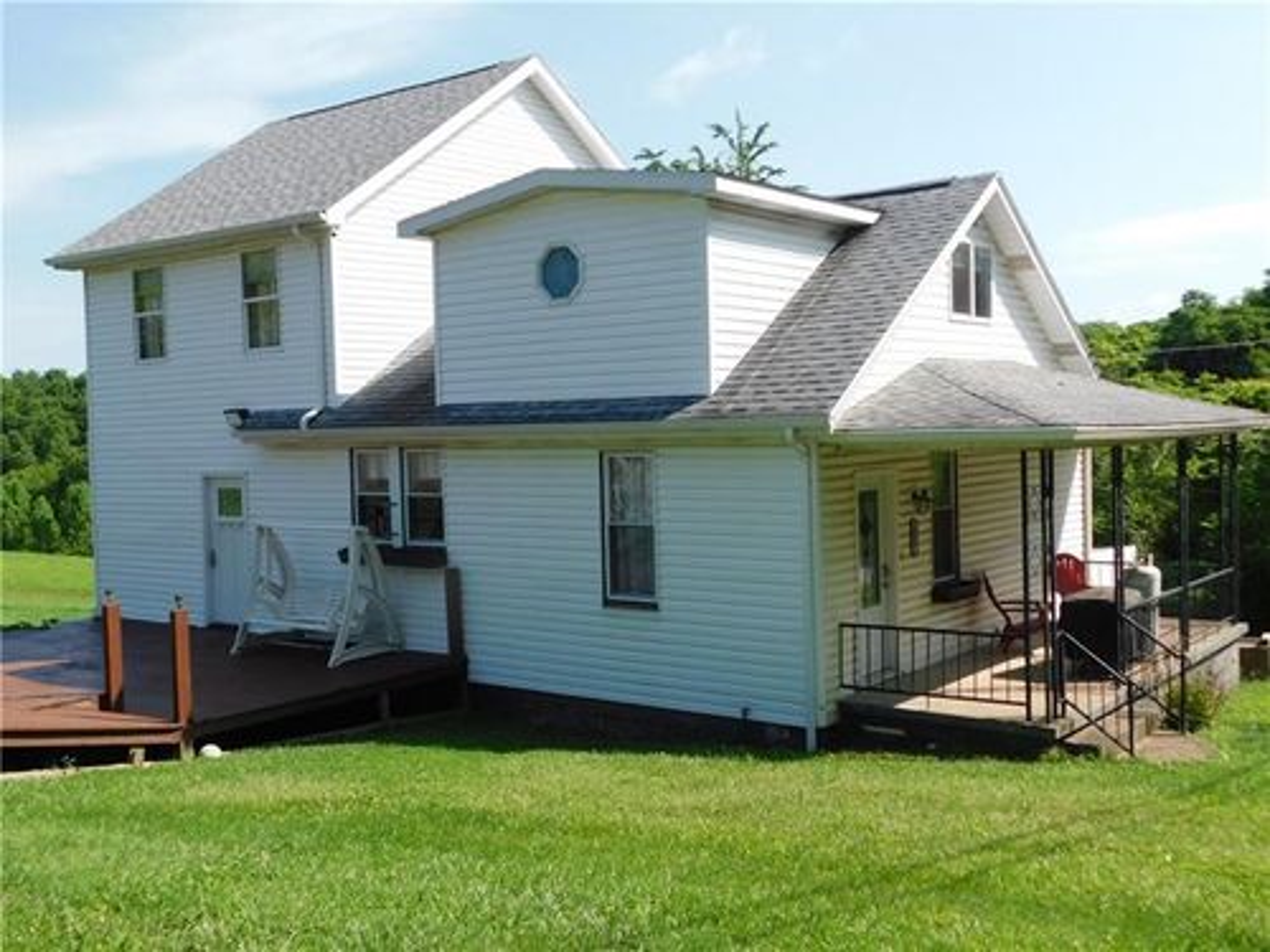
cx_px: 635
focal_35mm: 36
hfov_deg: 51.4
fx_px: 1321
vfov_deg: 39.7
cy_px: 476
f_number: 3.5
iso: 125
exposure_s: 1/800
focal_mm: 6.3
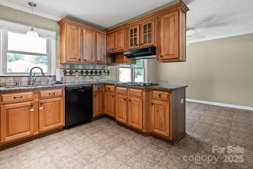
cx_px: 126
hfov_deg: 96.7
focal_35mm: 16
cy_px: 84
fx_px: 112
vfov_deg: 73.7
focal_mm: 16
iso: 100
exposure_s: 1.3
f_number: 11
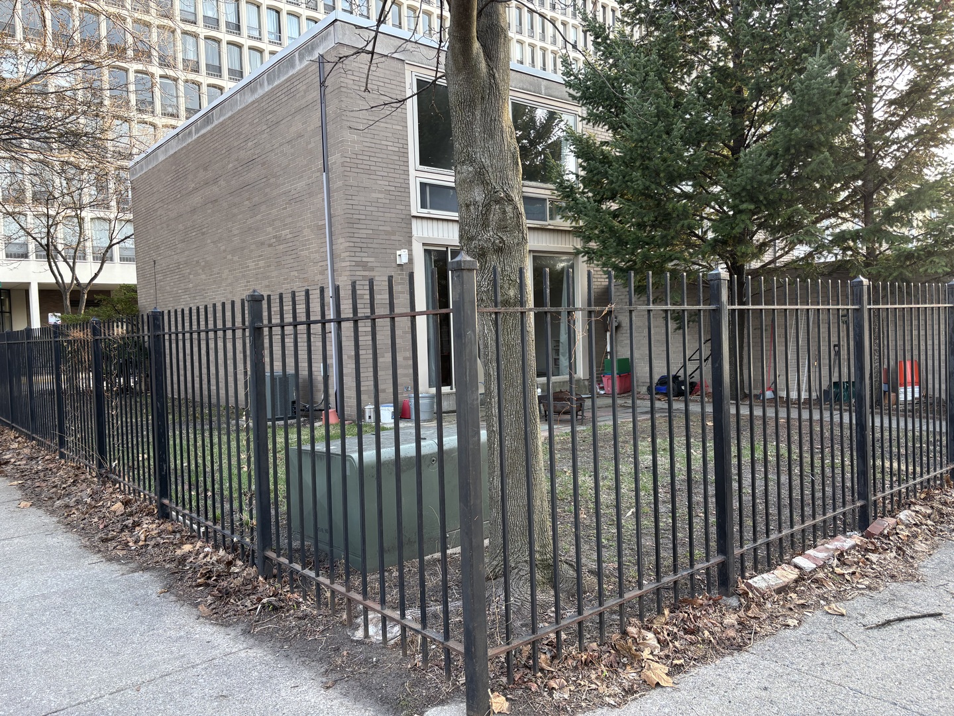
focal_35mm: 26
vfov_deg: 53.1
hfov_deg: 67.3
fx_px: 717
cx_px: 477
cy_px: 358
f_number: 1.6
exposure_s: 1/121
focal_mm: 5.96
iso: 64
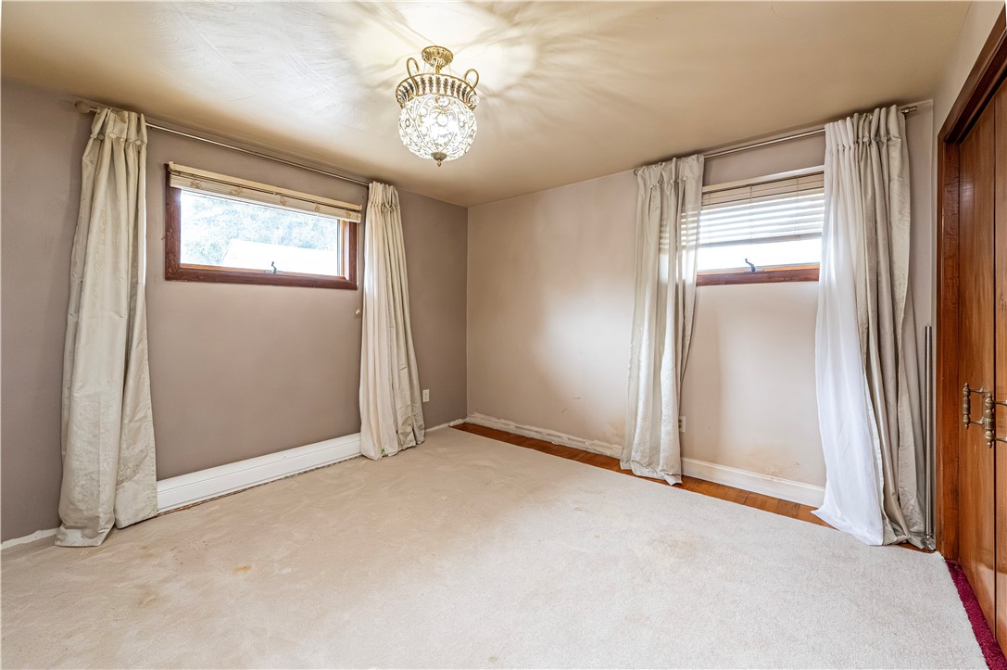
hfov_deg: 104.3
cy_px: 335
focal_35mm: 14
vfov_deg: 81.1
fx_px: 391
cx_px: 504
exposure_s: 1/160
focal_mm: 14
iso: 5000
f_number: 8
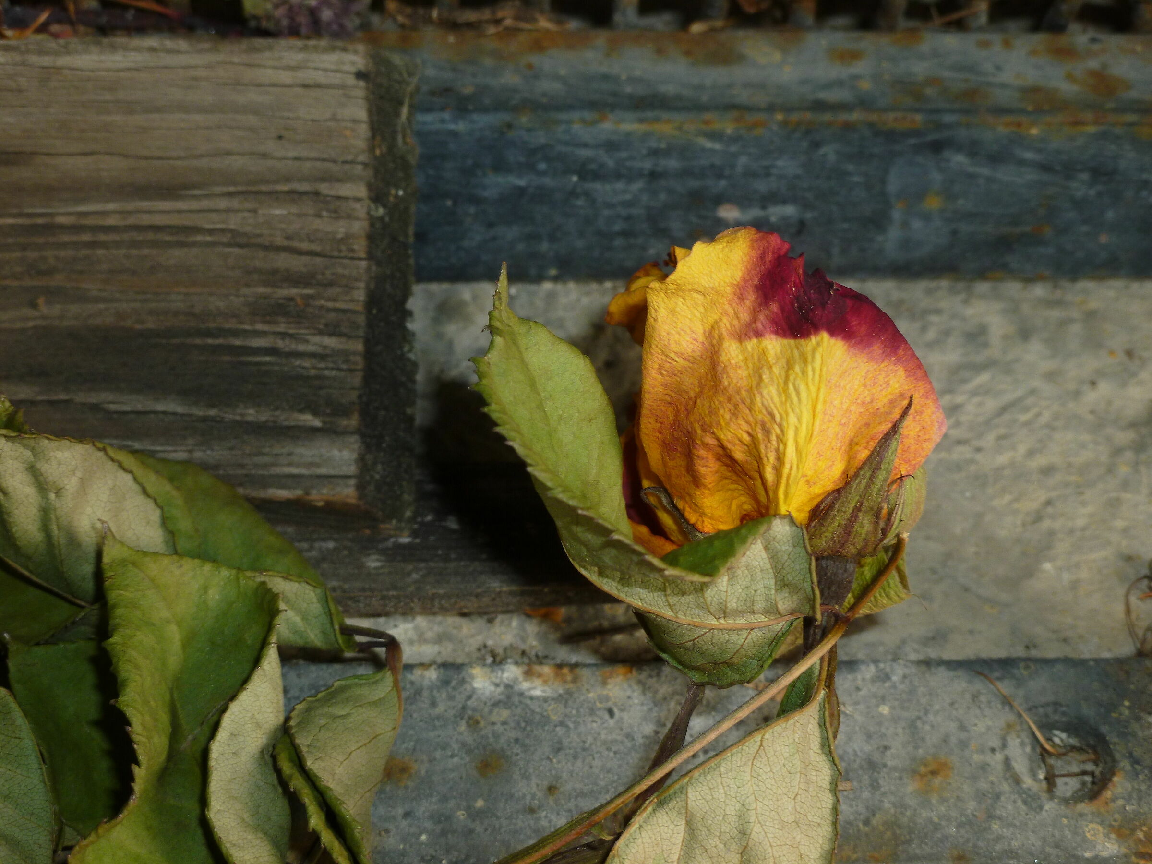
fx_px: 1897
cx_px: 576
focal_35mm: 57
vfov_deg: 25.7
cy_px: 432
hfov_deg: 33.8
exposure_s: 1/60
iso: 100
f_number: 4
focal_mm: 10.2
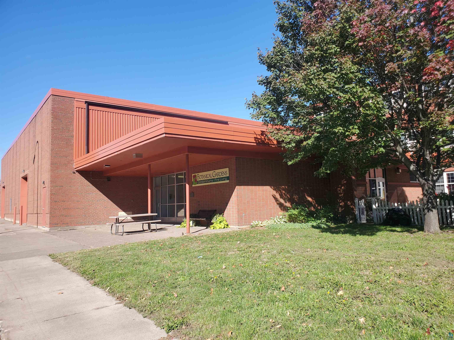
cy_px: 170
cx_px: 227
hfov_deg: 67.3
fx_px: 341
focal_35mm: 26
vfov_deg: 53.1
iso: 50
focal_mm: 4.3
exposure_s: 1/868
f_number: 2.4
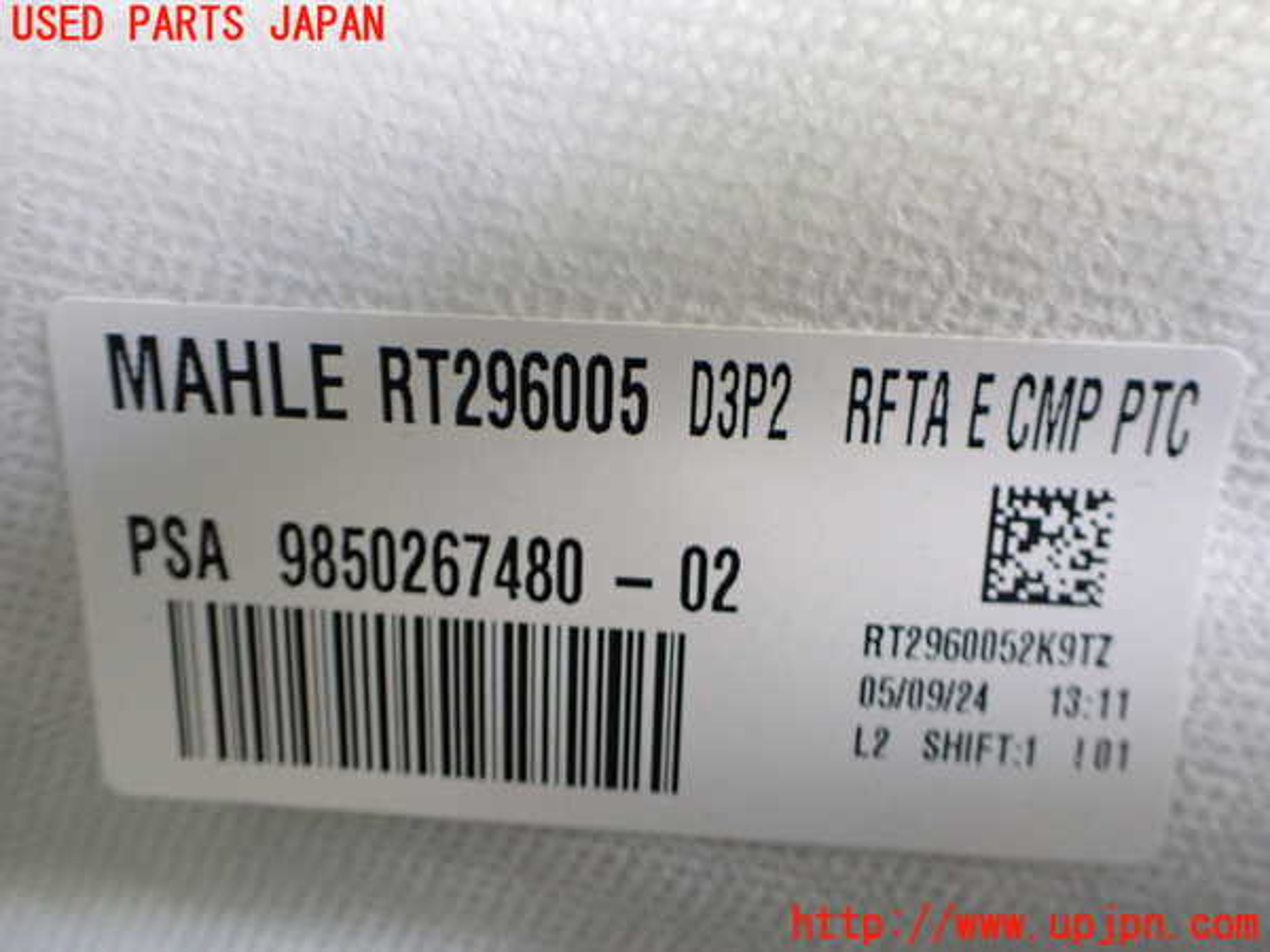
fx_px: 1101
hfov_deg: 60.0
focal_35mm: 30
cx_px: 635
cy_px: 476
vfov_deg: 46.8
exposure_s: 1/60
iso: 800
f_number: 2.3
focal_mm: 5.4
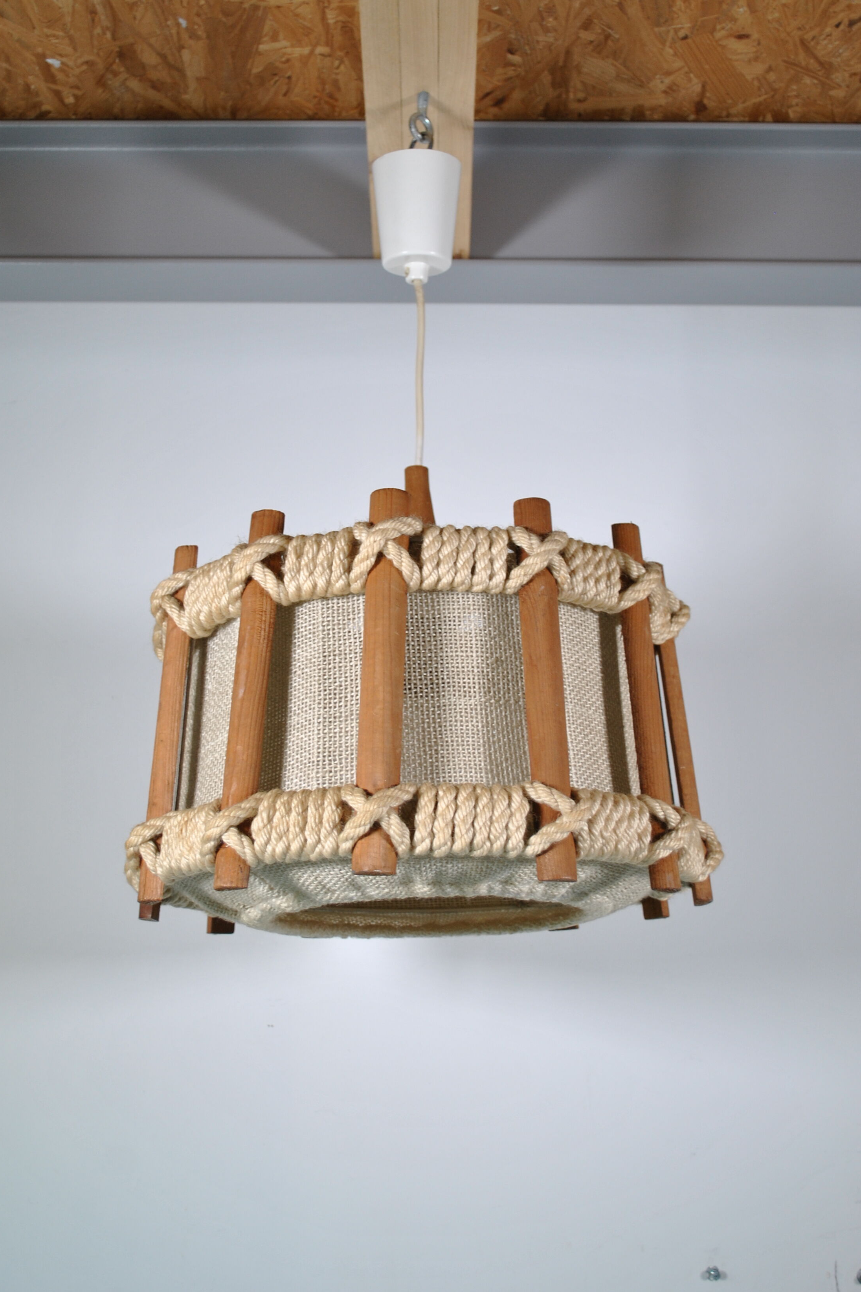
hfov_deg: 29.2
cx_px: 401
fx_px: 1650
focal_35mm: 46
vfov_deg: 42.7
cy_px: 572
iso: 200
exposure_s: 1/80
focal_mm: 26
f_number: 4.2
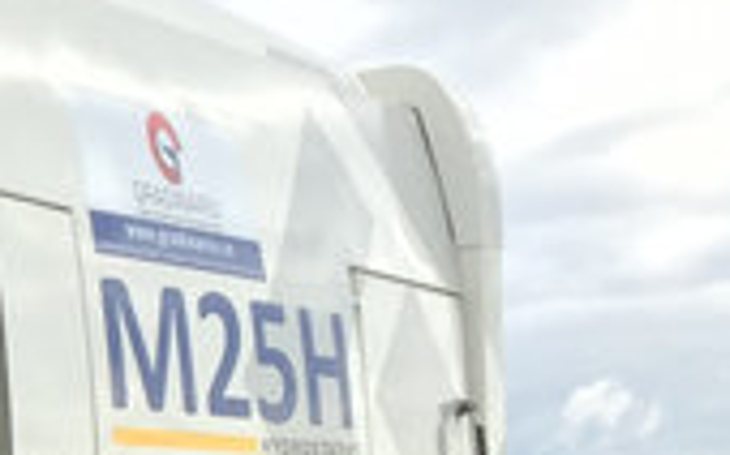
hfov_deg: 12.6
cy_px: 674
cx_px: -730
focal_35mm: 145
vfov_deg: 8.8
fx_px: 2883
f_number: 2.2
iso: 32
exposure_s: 1/444
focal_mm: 4.15
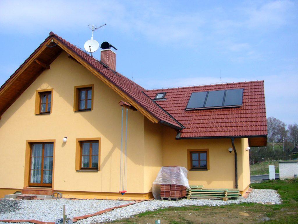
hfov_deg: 52.6
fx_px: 301
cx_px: 149
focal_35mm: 35
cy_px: 112
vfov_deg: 40.7
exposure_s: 1/640
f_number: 5.6
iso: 100
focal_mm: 5.8
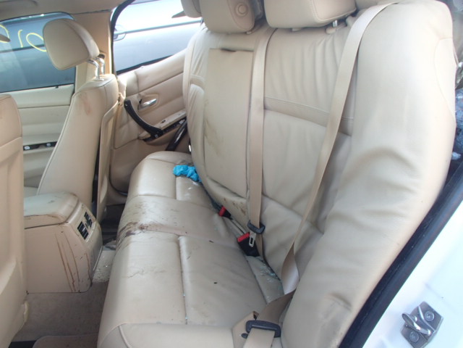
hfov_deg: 63.4
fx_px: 375
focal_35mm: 28
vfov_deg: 49.7
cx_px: 232
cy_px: 174
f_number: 3.9
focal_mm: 5
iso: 200
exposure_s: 1/60
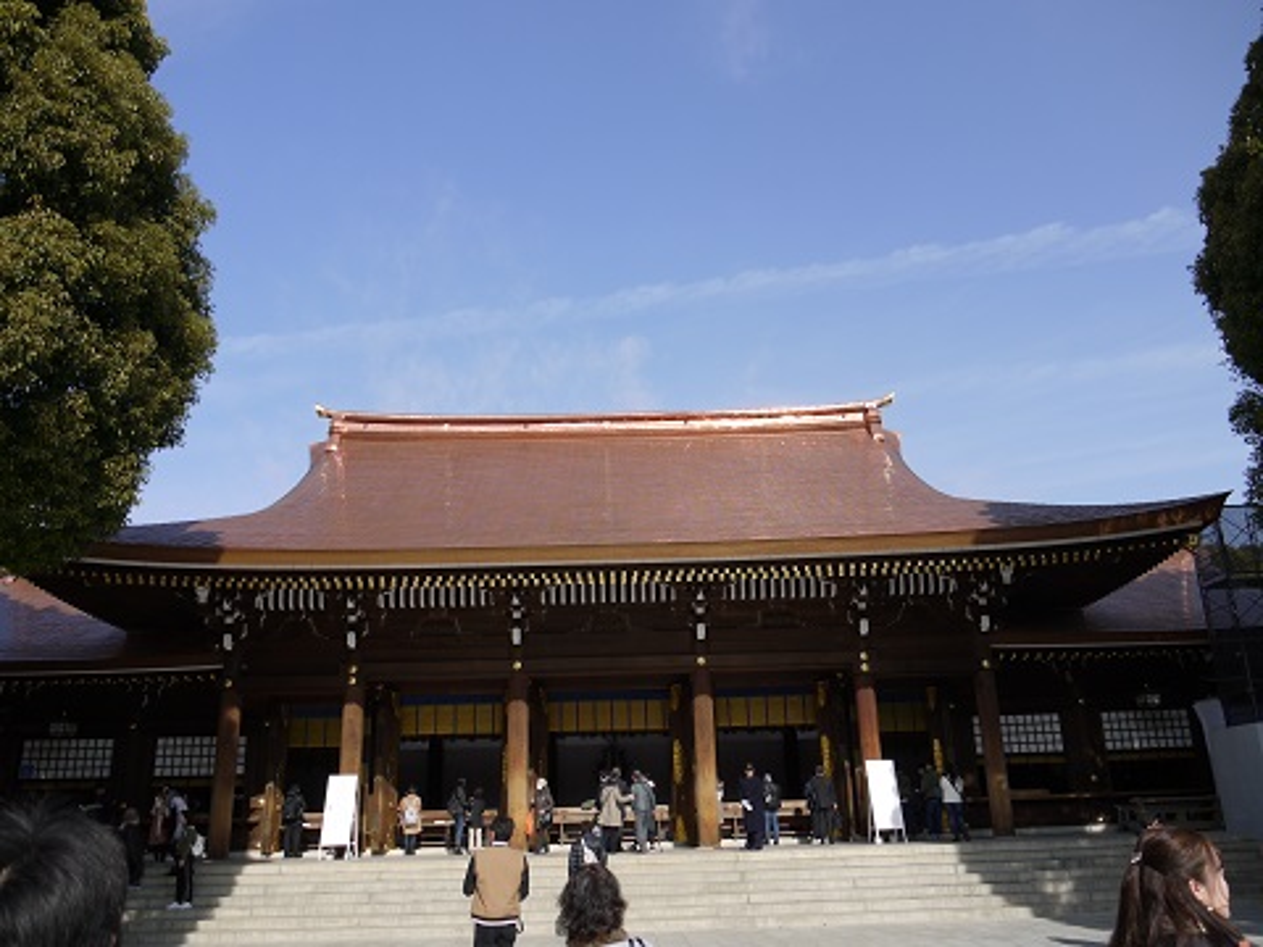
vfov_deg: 49.7
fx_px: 1022
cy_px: 474
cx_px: 632
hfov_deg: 63.4
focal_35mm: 28
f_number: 5
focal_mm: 14
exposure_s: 1/800
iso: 100
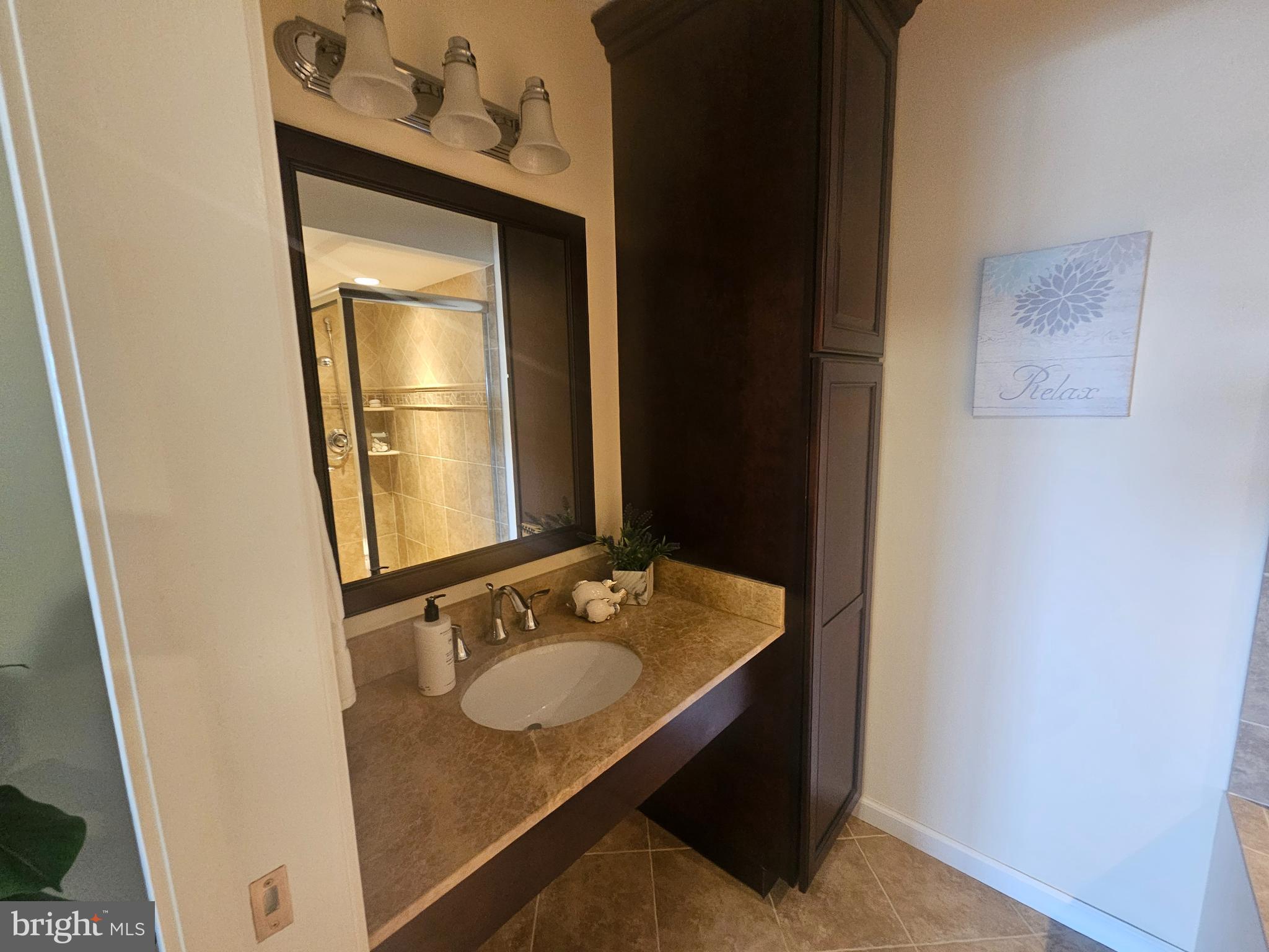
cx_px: 634
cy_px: 476
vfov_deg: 89.9
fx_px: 477
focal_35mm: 13
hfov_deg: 106.2
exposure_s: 1/30
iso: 500
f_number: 2.2
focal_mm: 2.2
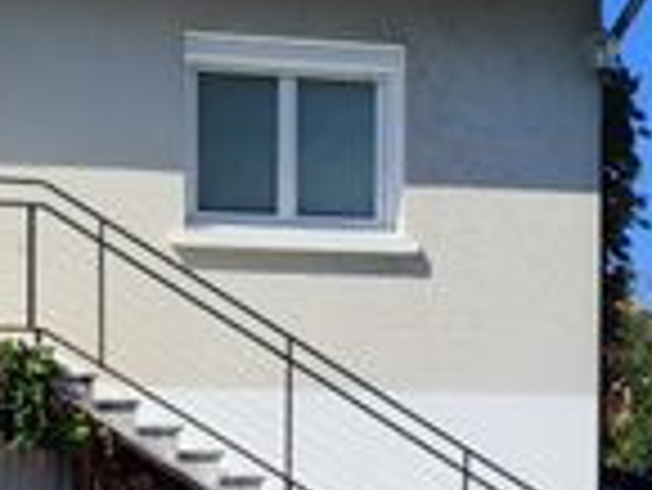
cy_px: 562
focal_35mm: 99
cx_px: 360
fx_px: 1866
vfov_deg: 14.6
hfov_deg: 19.8
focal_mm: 5.89
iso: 50
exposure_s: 1/1158
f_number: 1.89
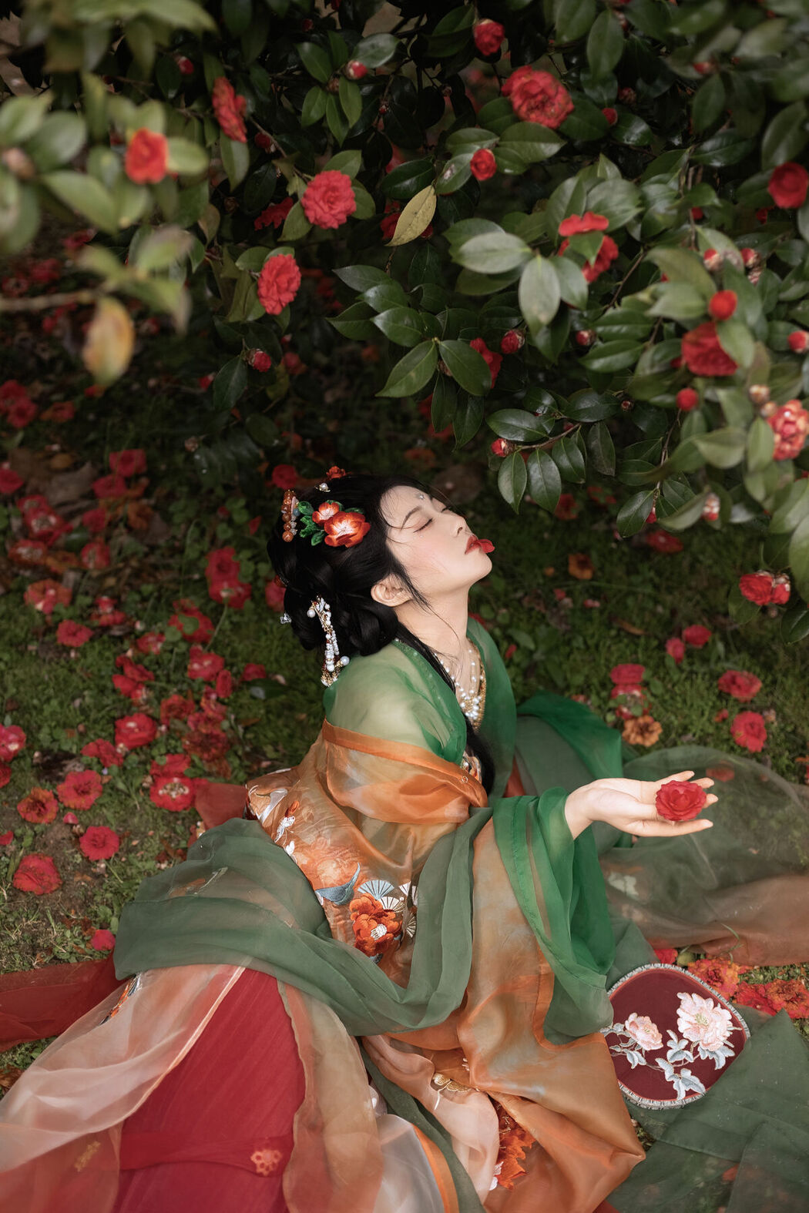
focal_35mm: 50
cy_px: 606
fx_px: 1685
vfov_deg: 39.6
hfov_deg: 27.0
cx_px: 404
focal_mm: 50
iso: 320
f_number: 2.2
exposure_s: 1/320
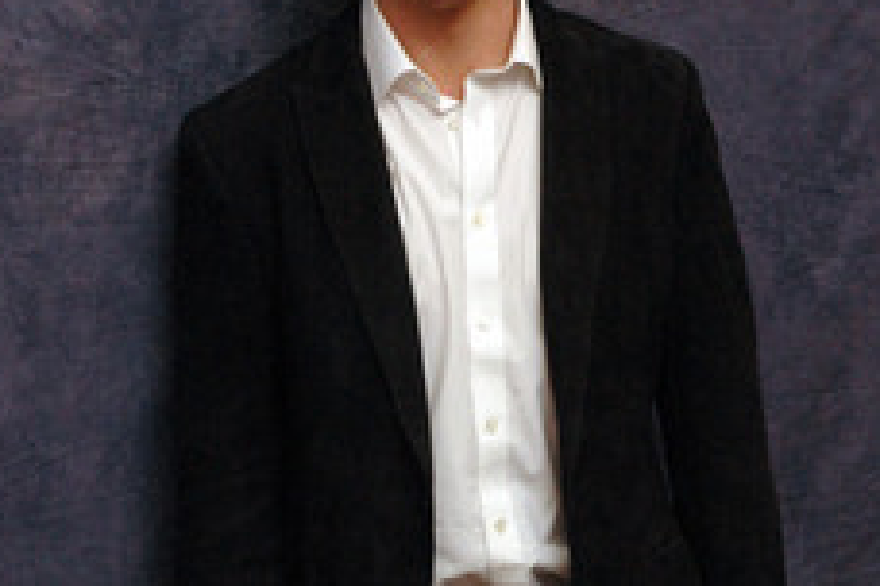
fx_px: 3080
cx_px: 425
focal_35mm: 126
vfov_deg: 10.9
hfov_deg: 16.3
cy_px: 316
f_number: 7.1
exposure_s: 1/320
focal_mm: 48
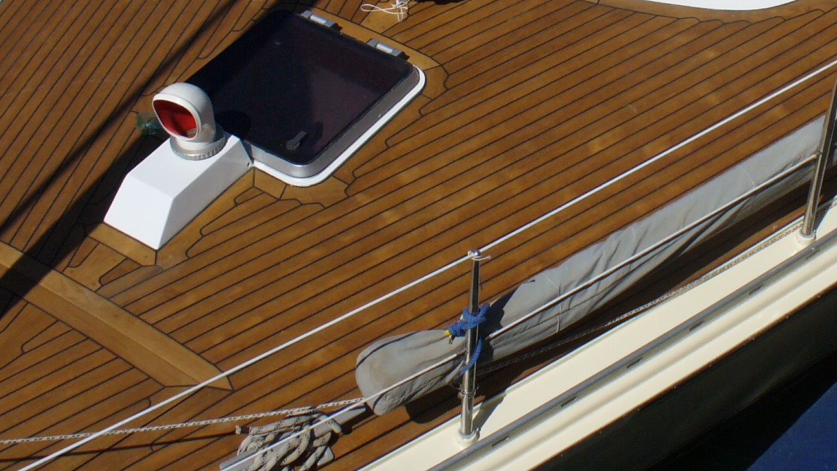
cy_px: 54
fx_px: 1776
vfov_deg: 15.0
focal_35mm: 80
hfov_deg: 26.1
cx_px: 651
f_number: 5.6
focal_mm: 6.1
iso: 80
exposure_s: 1/800
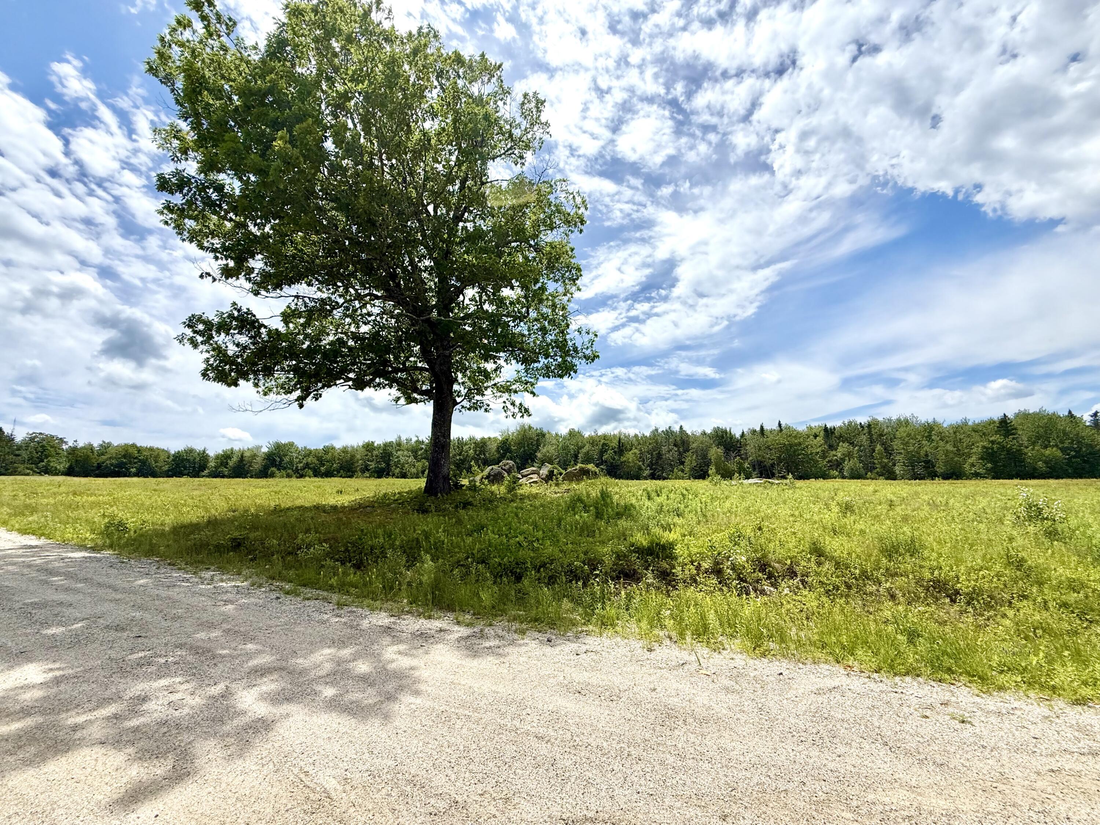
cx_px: 550
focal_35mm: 14
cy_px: 412
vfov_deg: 85.7
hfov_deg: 102.1
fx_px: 445
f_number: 2.2
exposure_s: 1/4149
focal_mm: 2.22
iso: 50
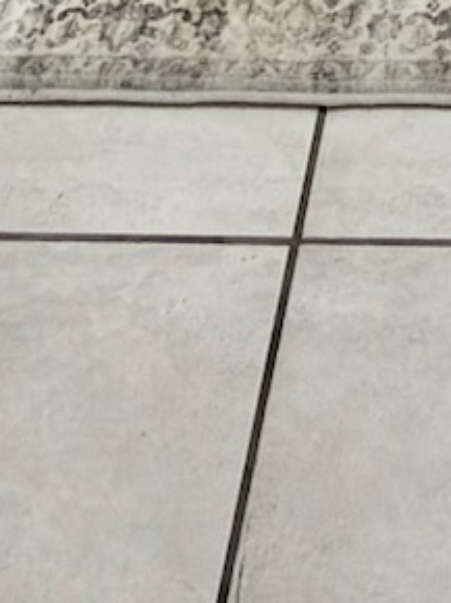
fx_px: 1722
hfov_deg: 14.2
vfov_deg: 11.4
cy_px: -1202
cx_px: 617
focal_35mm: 99
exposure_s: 1/40
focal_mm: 2.22
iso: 40
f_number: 2.2
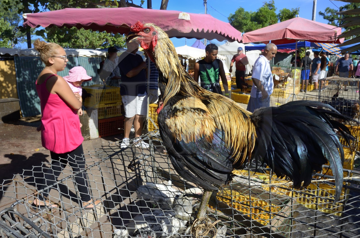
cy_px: 119
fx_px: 279
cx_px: 180
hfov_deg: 65.6
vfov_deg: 46.2
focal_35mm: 28
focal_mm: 18.5
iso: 200
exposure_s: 1/250
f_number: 10
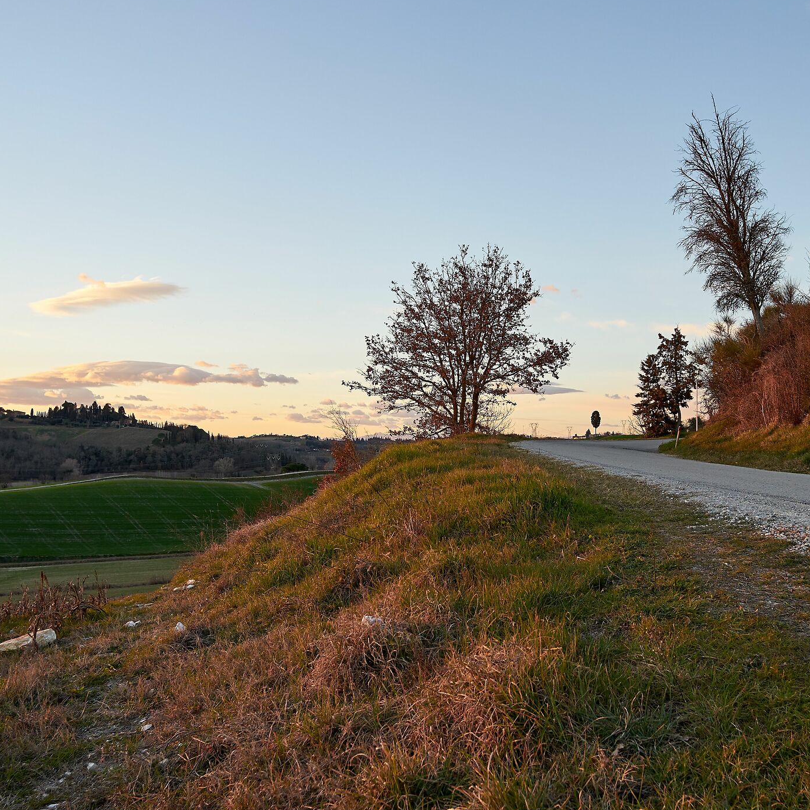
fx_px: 821
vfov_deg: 52.5
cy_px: 394
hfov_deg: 52.3
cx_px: 467
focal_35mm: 31
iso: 125
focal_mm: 21
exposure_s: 1/60
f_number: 5.6
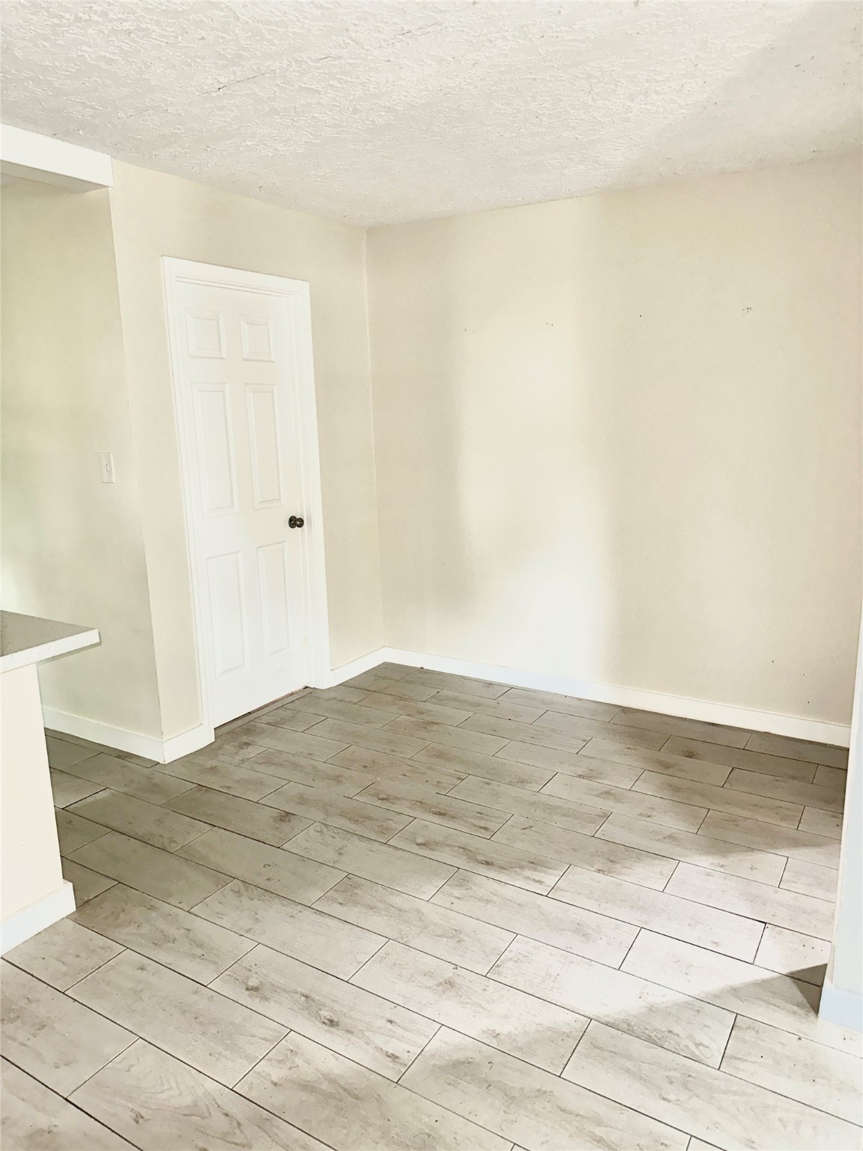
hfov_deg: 56.8
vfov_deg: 71.6
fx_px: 798
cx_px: 432
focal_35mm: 24
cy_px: 576
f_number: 1.78
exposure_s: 1/11
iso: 200
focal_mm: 6.86
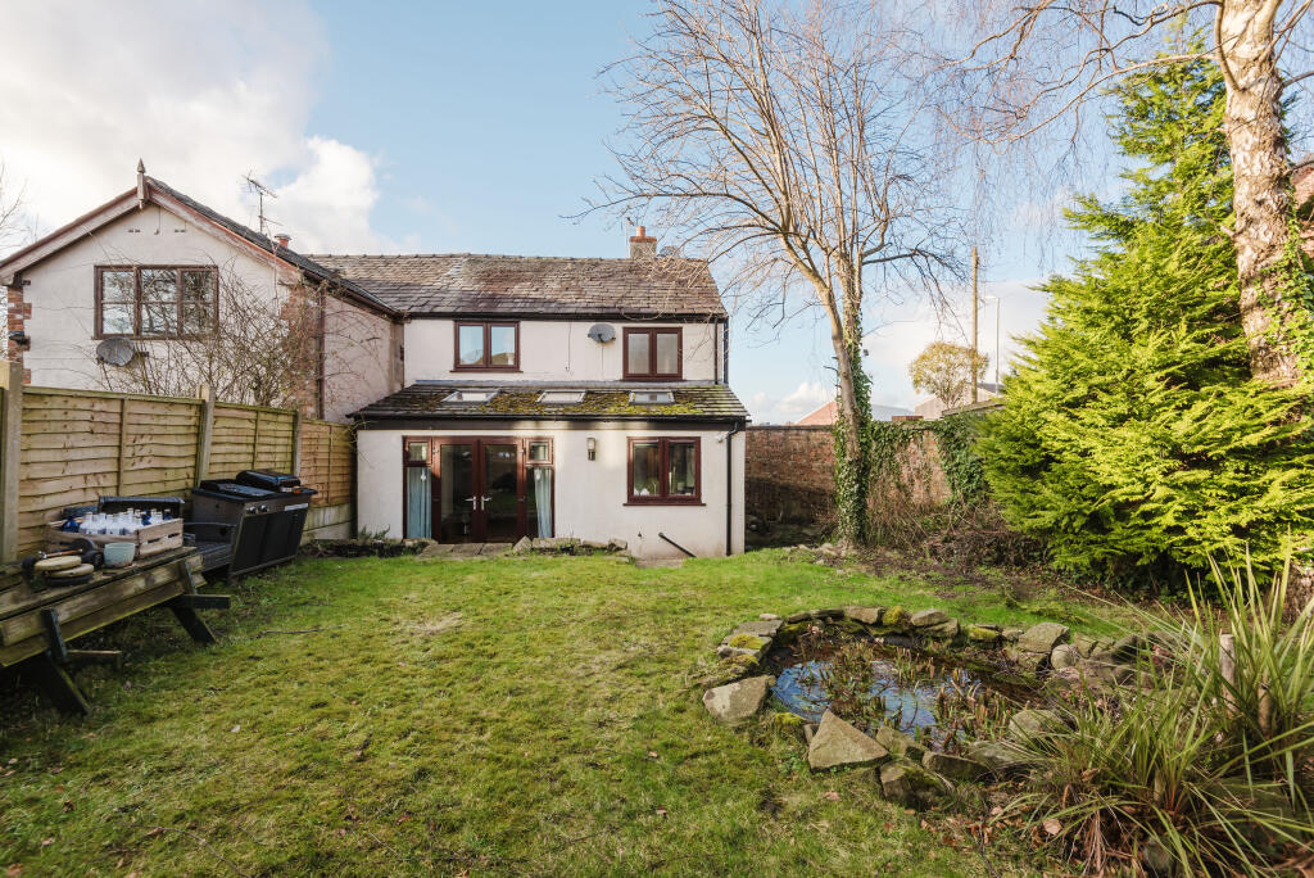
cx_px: 657
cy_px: 439
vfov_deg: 73.8
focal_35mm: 16
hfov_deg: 96.7
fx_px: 584
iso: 160
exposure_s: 1/200
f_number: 8
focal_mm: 16
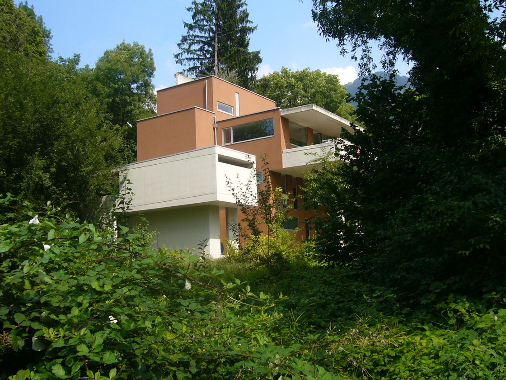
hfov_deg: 47.9
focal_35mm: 39
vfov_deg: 36.8
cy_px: 190
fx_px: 570
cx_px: 253
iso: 80
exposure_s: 1/800
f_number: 2.8
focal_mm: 4.6
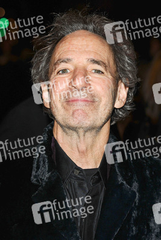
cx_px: 80
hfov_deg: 11.4
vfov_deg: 17.1
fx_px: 804
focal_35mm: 120
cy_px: 120
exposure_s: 1/160
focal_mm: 80
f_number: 4.5
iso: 320
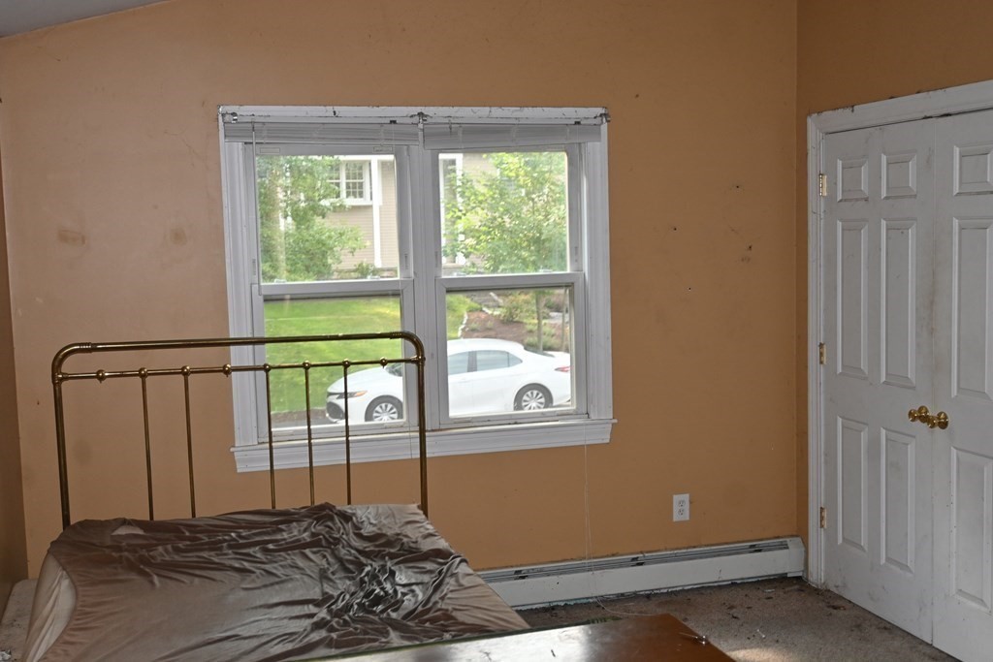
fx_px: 1097
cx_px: 496
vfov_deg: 33.6
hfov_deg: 48.7
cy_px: 331
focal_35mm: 40
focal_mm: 26.5
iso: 400
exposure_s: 1/125
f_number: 4.5
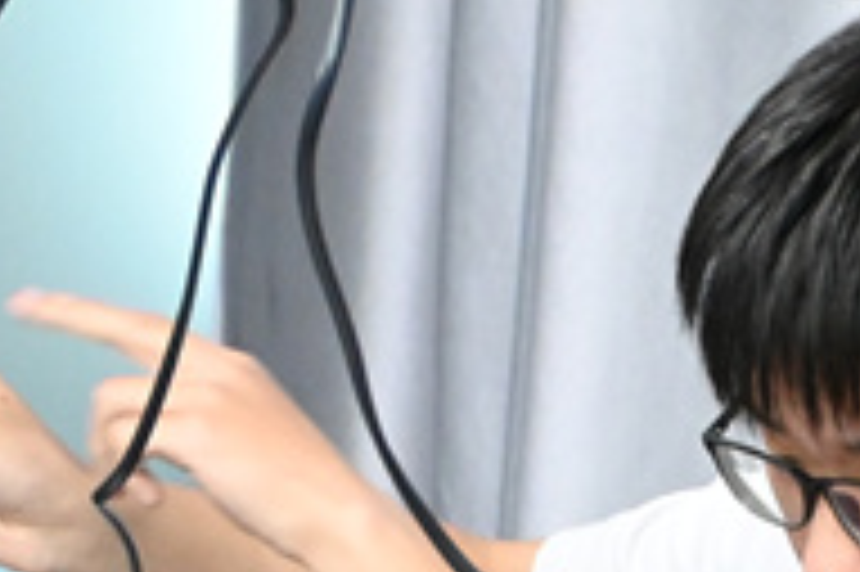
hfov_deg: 9.6
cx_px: 923
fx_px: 5087
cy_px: 1070
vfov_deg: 6.3
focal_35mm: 213
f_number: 5
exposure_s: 1/60
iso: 4000
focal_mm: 31.5
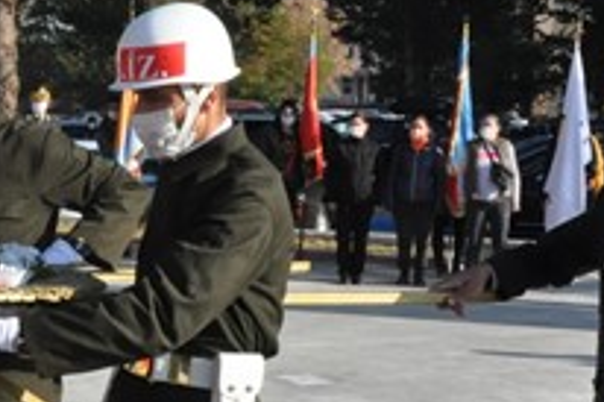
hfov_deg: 23.2
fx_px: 1425
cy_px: 211
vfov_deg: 16.0
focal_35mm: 85
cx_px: 44
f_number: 18
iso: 1250
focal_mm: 18
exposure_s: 1/320
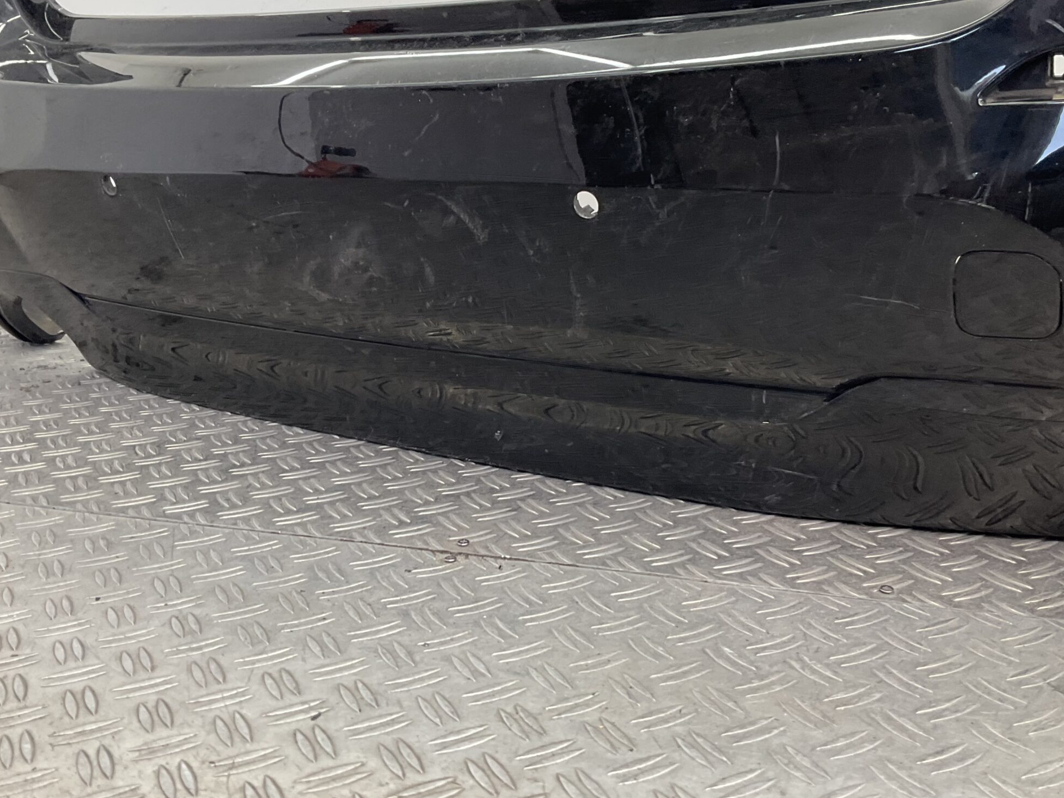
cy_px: 341
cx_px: 545
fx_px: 1168
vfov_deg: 37.6
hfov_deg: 49.0
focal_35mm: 38
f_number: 1.8
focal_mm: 3
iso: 40
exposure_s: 1/120
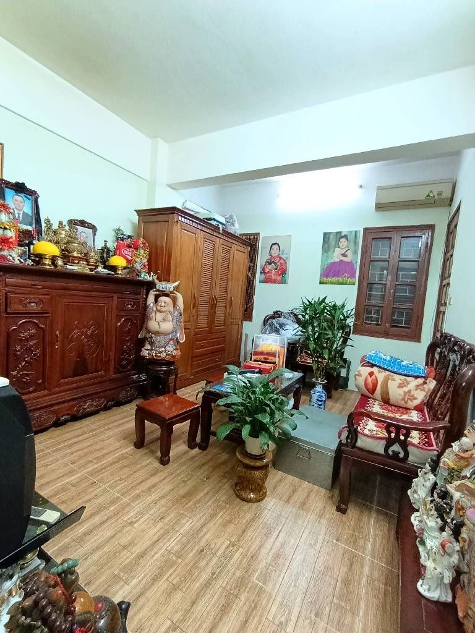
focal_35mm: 15
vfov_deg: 98.2
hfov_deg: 81.7
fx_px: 274
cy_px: 316
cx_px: 238
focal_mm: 1.65
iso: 477
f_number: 2.2
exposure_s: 1/33.3
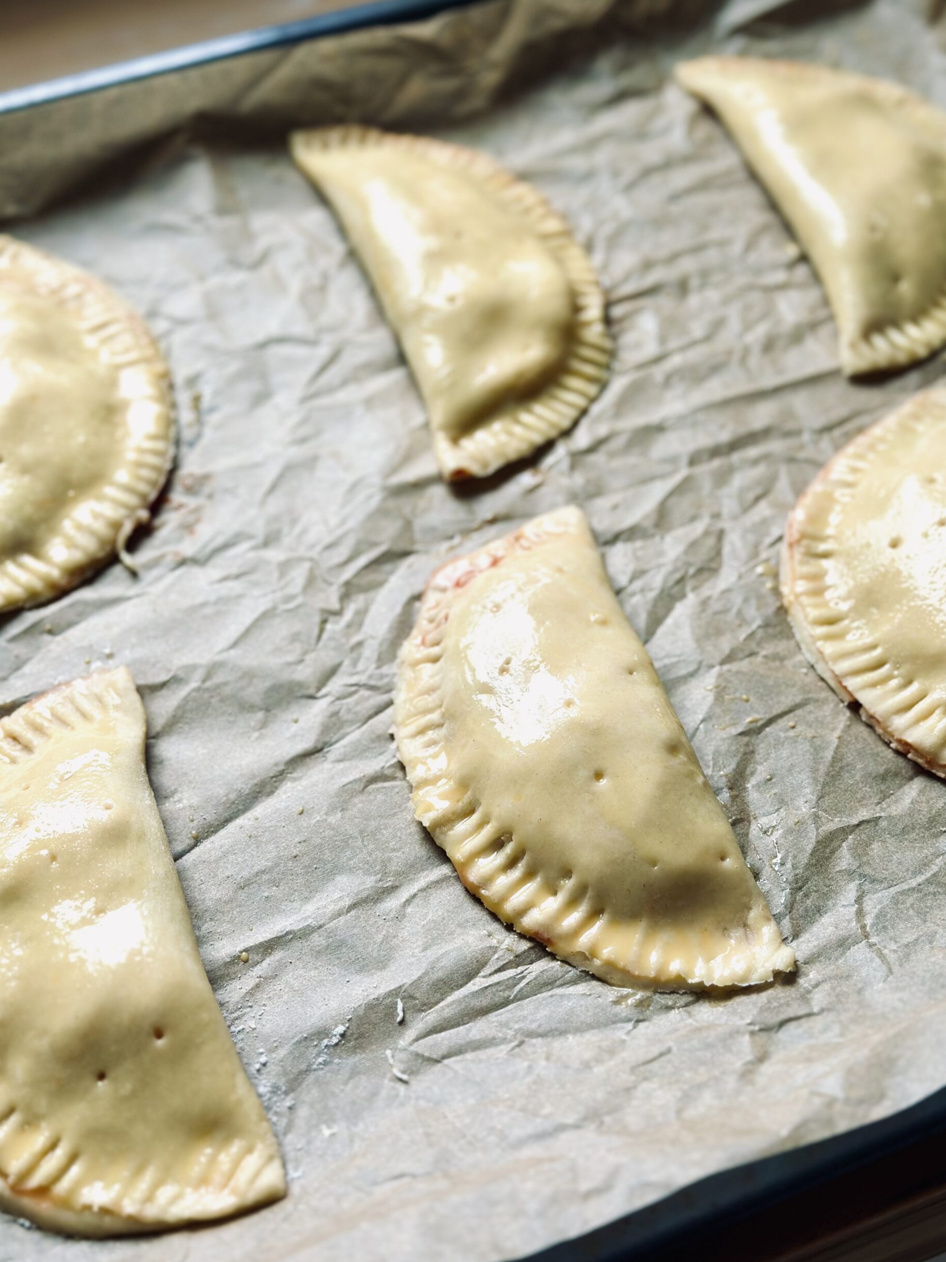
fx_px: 1822
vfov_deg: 38.2
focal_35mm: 50
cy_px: 632
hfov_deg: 29.1
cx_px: 490
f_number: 1.78
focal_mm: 6.86
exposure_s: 1/135
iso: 64
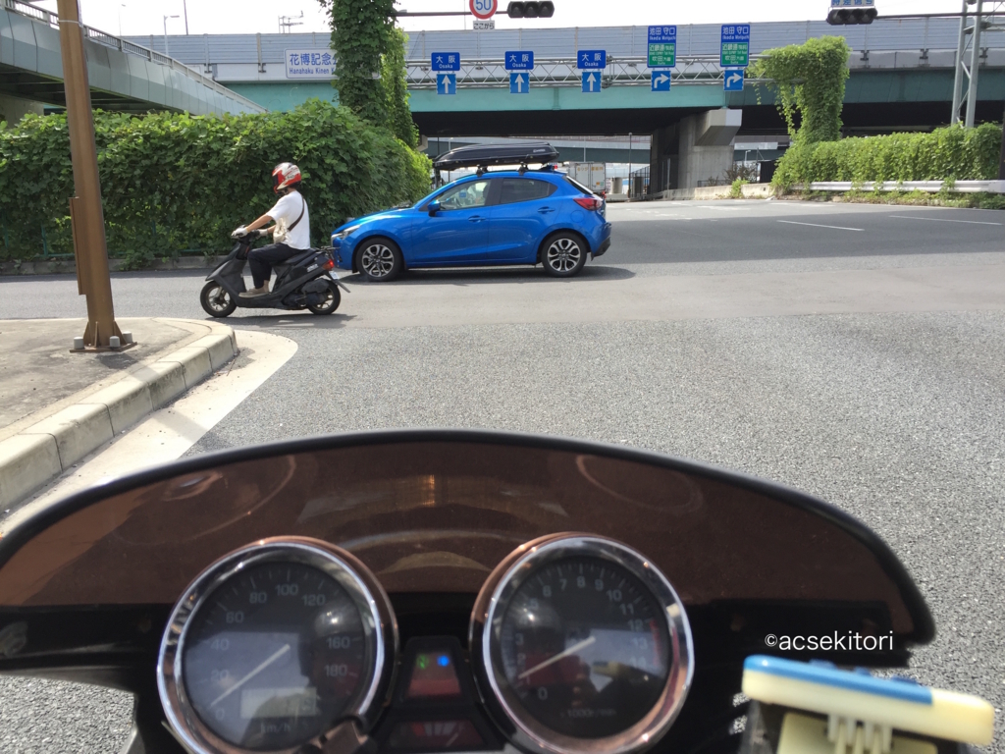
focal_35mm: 29
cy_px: 377
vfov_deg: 48.2
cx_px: 502
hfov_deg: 61.7
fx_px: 842
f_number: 2.2
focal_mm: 4.15
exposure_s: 1/573
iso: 32
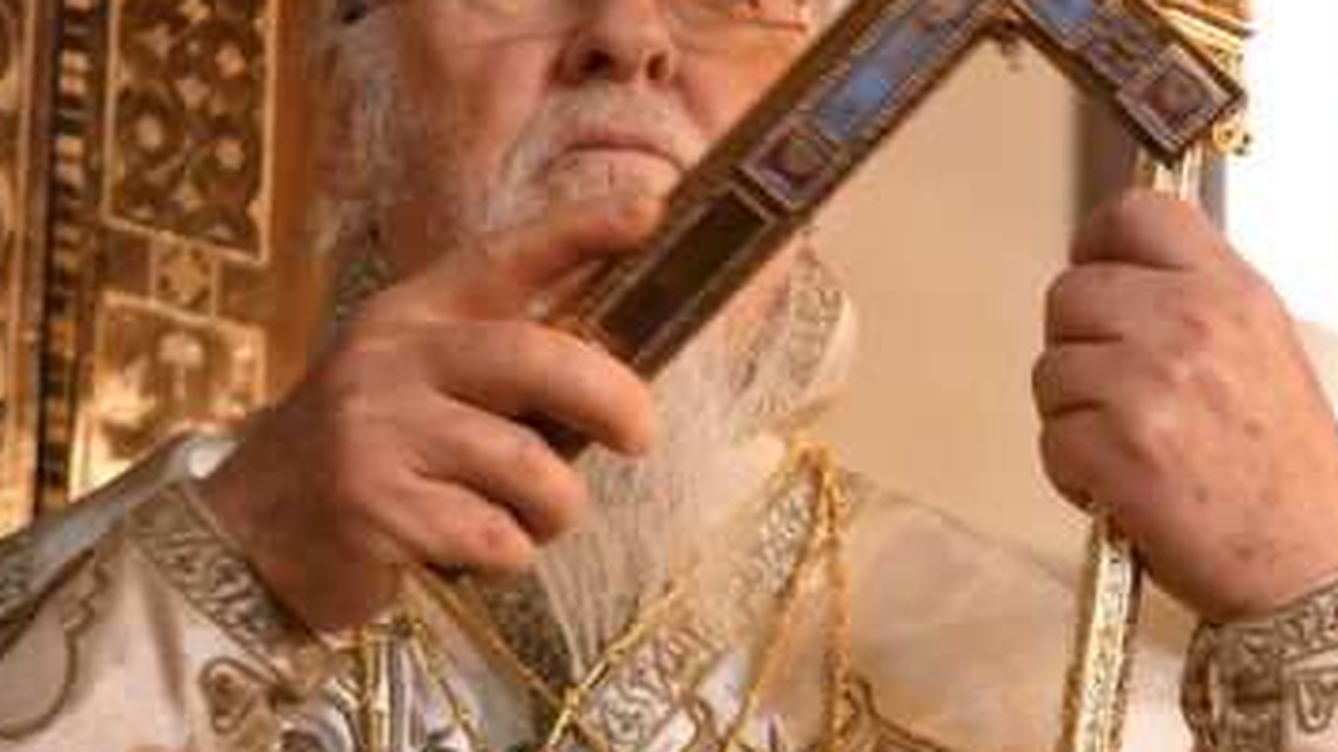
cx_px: 1032
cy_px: 282
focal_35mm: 188
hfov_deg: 11.4
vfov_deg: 6.5
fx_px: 6669
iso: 5000
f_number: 5.6
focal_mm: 62
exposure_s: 1/80
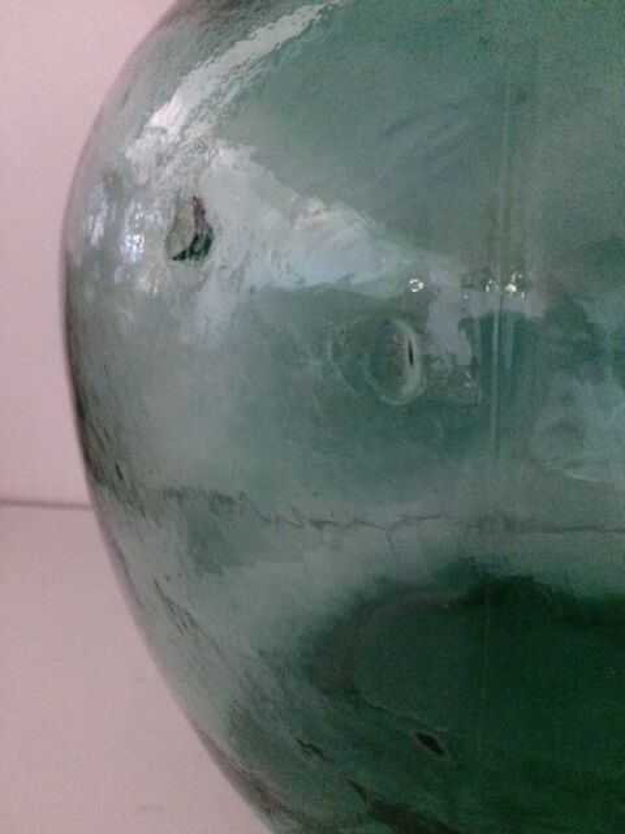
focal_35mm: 29
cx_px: 312
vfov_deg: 61.7
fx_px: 698
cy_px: 417
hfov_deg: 48.2
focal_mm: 4.15
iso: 500
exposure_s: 1/17
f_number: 2.2
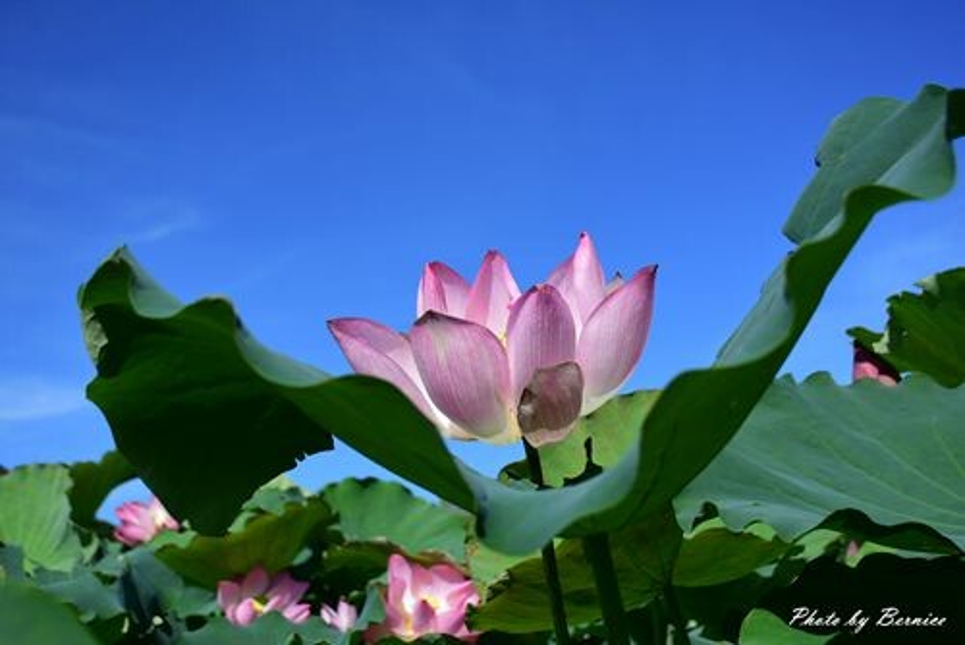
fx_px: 1207
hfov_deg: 43.6
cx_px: 482
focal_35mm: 45
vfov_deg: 29.9
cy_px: 322
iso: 100
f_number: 5.6
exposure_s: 1/640
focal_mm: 30
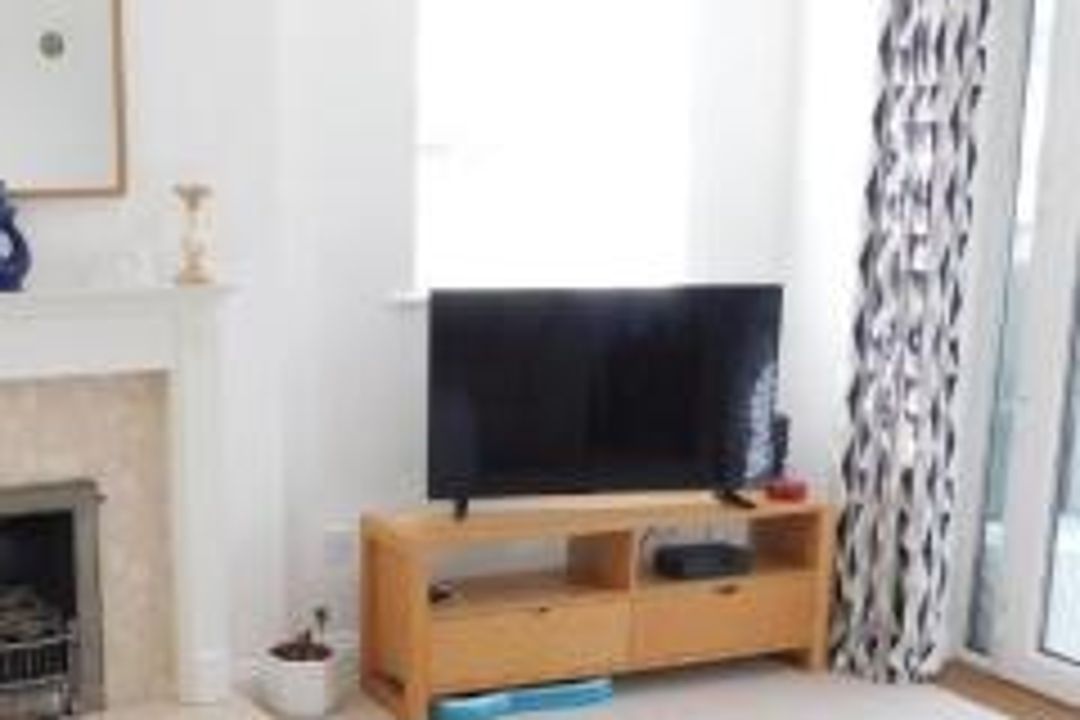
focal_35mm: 58
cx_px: 340
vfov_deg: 22.9
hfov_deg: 34.1
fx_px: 1740
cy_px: 623
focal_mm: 4
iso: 125
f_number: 3
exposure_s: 1/40
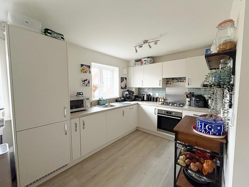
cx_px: 124
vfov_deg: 85.7
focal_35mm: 14
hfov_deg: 102.1
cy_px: 94
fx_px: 101
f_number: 2.2
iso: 400
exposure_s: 1/60
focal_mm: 2.22
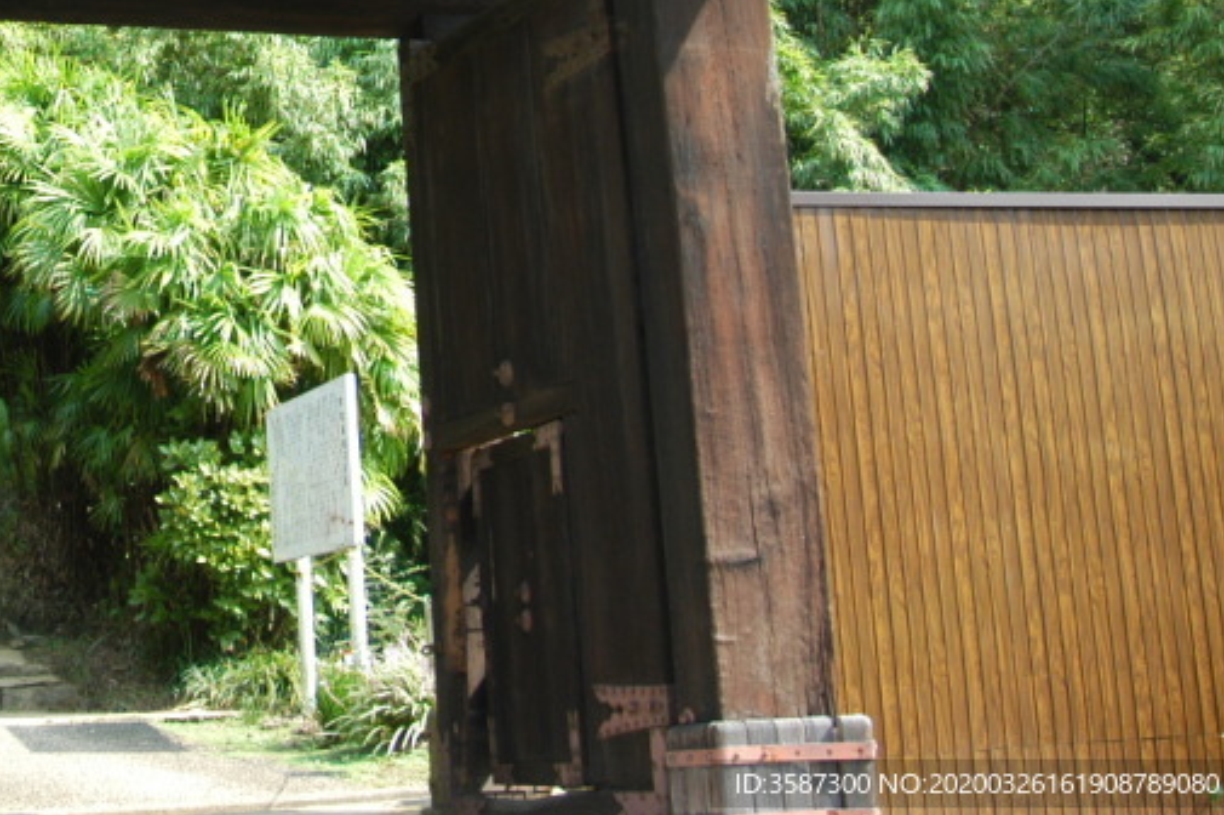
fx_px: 2480
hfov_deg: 26.4
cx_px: 29
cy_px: 6
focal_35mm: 73
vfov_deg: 18.2
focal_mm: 24
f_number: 5.6
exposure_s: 1/125
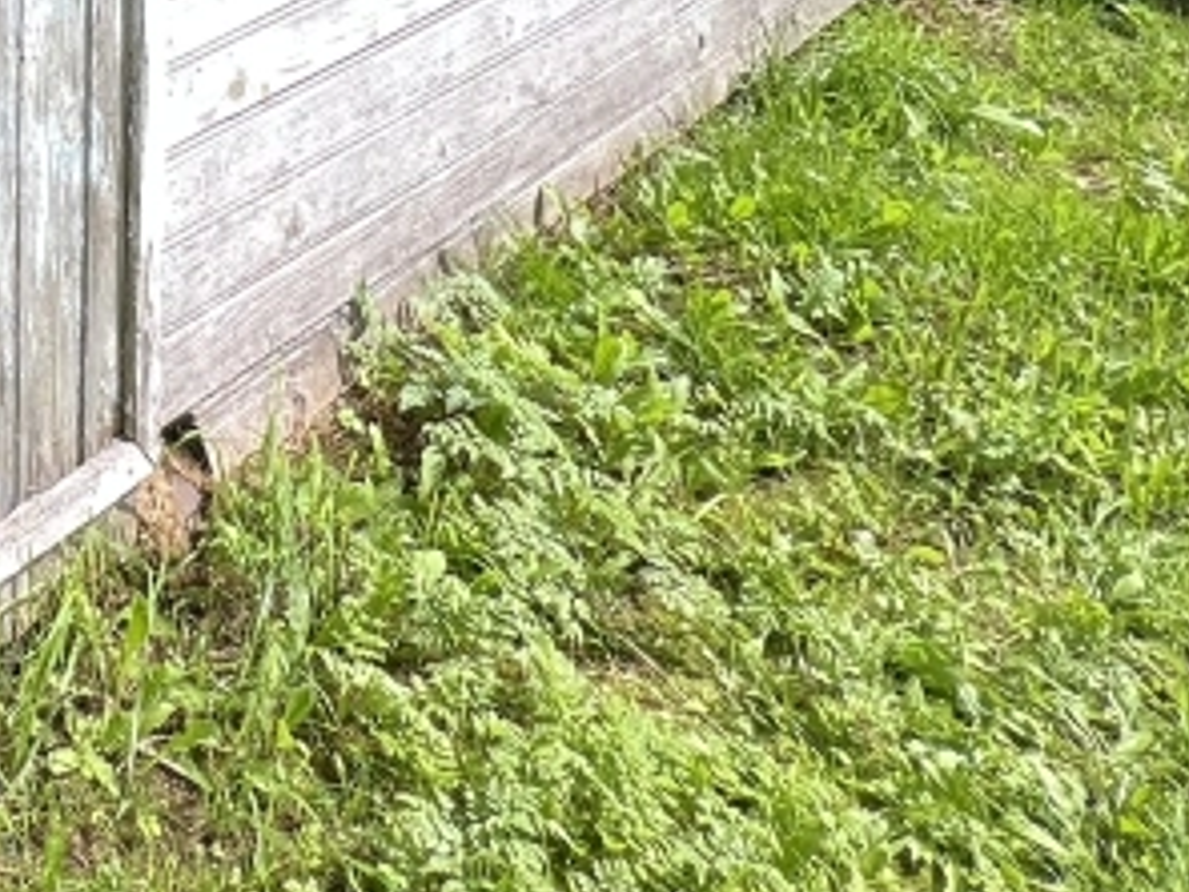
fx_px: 1889
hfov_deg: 28.7
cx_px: -345
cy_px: -725
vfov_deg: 19.6
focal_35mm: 55
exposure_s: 1/136
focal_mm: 1.57
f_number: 1.8
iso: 32
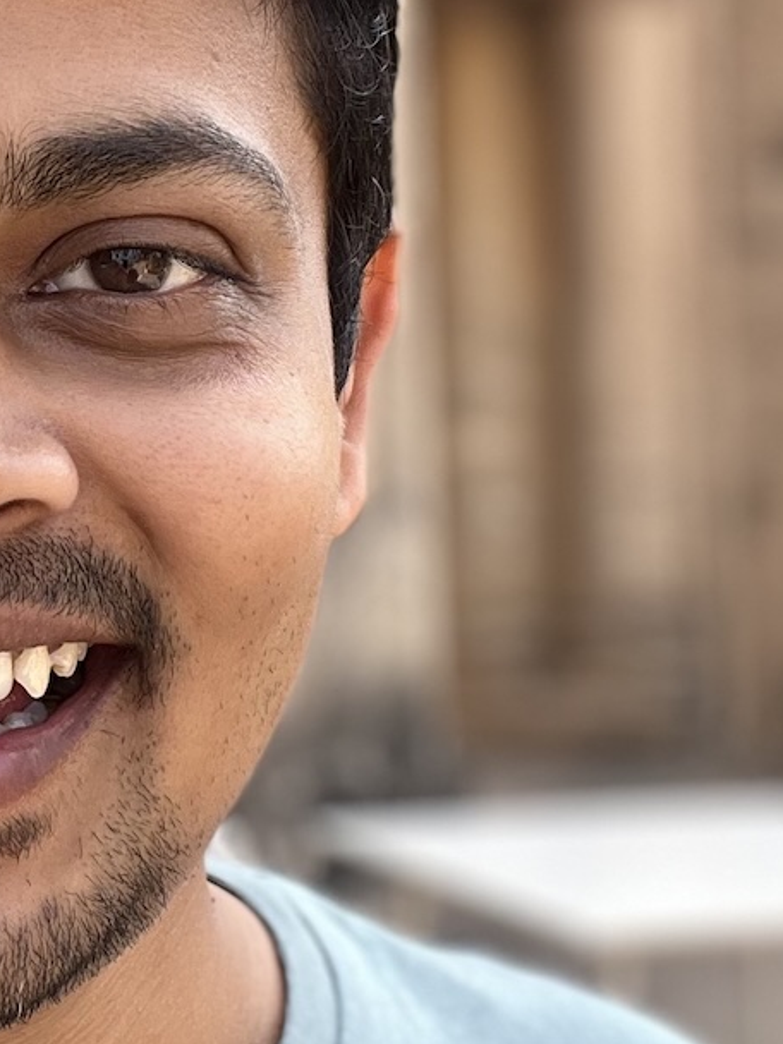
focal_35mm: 79
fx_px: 2383
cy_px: 419
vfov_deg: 24.7
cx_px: -88
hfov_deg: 18.0
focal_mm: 2.71
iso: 25
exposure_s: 1/121
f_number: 2.2
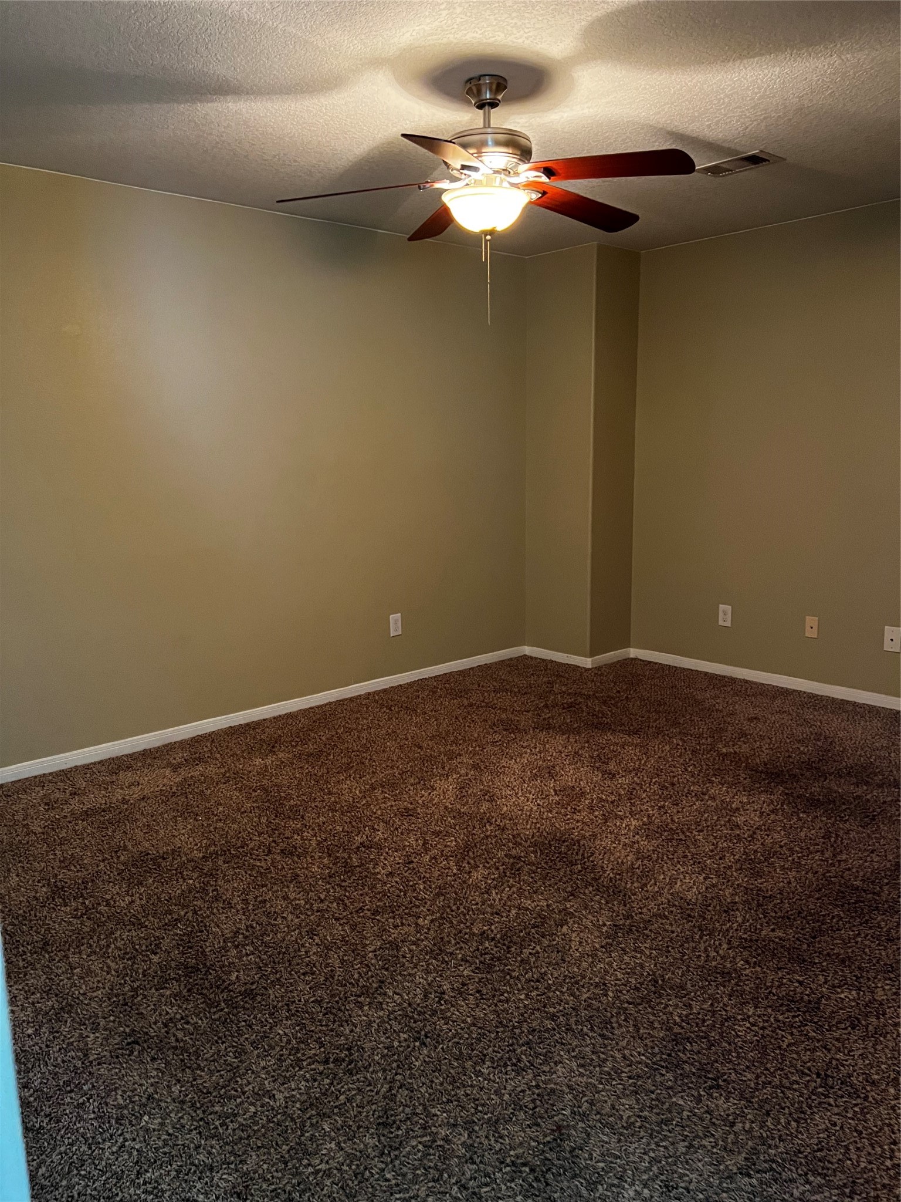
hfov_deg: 53.1
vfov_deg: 67.3
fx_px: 902
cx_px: 450
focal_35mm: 26
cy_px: 601
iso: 640
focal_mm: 5.7
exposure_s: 1/40
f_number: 1.5
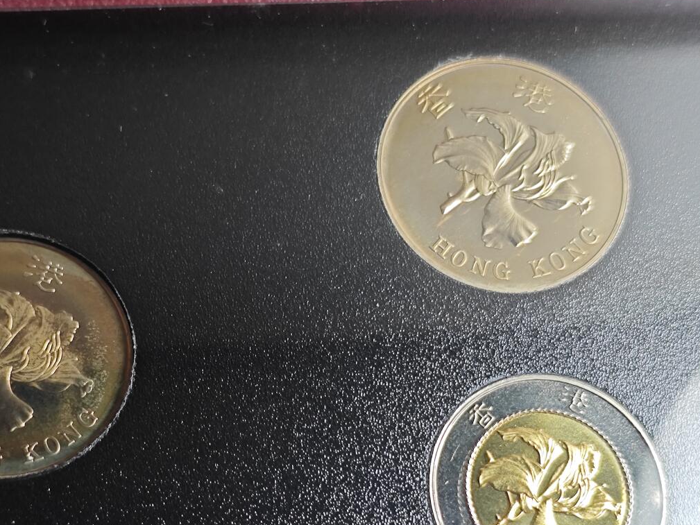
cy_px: 356
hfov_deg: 28.5
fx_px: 1375
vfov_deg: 21.5
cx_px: 274
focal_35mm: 68
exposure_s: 1/50
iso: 100
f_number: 1.6
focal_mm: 5.84
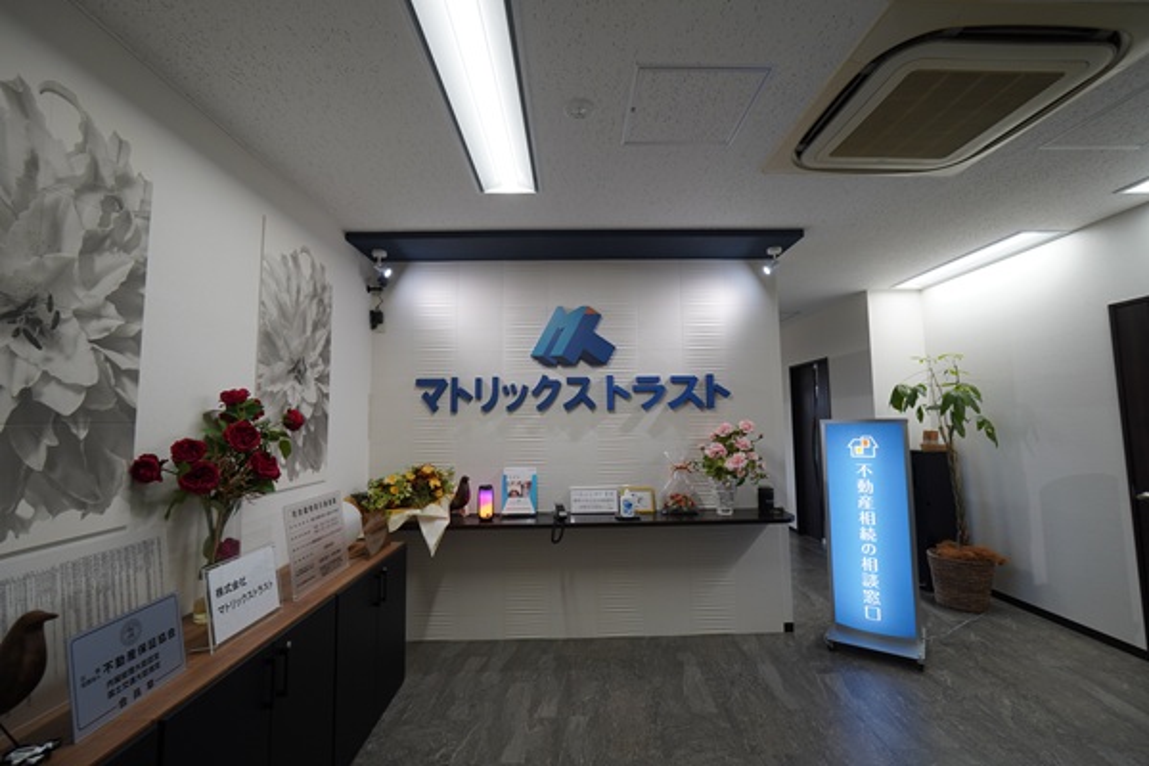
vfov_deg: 74.6
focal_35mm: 16
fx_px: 503
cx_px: 574
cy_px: 383
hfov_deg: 97.6
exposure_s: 1/30
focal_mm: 10.5
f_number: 4
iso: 125
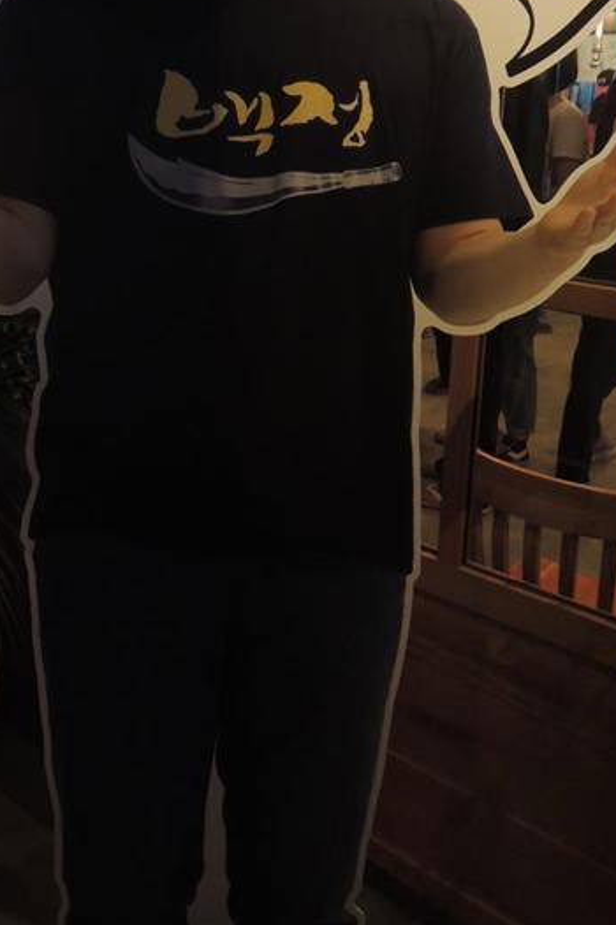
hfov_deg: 34.8
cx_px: 236
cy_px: 311
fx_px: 977
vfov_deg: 49.9
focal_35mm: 38
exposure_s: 1/20
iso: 400
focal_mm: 4.3
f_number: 2.8
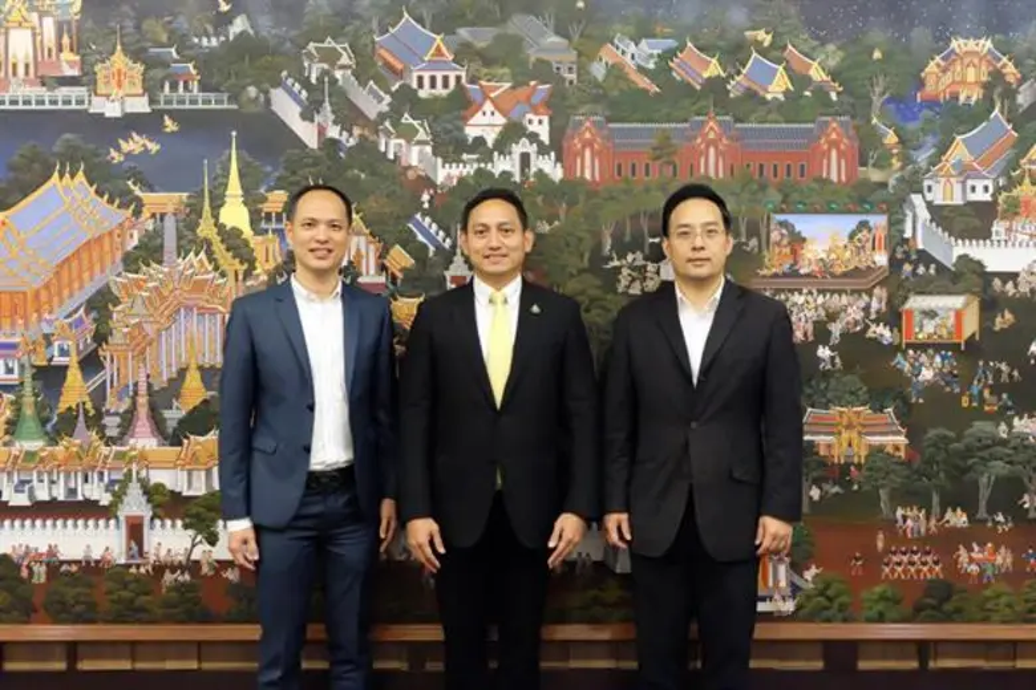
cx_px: 518
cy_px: 345
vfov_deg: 40.0
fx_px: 950
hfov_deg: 57.2
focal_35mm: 33
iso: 12800
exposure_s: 1/125
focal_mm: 22.2
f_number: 4
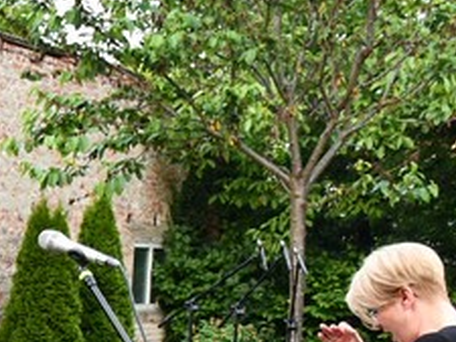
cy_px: 408
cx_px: -424
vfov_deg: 12.3
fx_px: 1555
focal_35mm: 118
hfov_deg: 14.3
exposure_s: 1/200
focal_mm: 18
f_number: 3.5
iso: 800
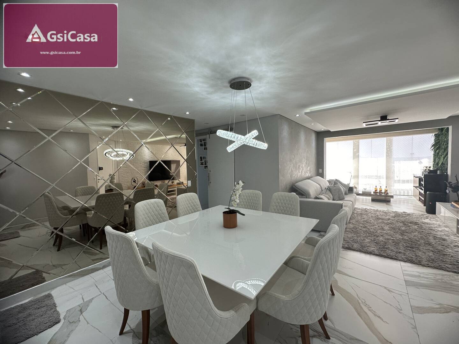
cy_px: 172
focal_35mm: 14
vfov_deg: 85.7
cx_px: 230
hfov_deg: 102.1
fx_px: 186
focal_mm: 2.22
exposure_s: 1/120
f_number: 2.2
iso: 100
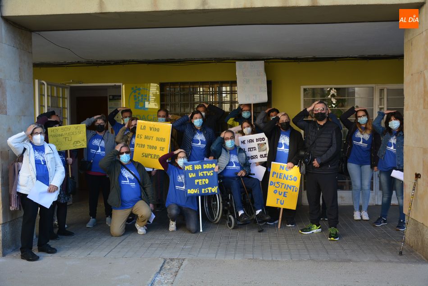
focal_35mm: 36
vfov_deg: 36.9
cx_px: 214
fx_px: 428
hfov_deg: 53.1
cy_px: 143
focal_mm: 24
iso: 100
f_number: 4.8
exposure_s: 1/90
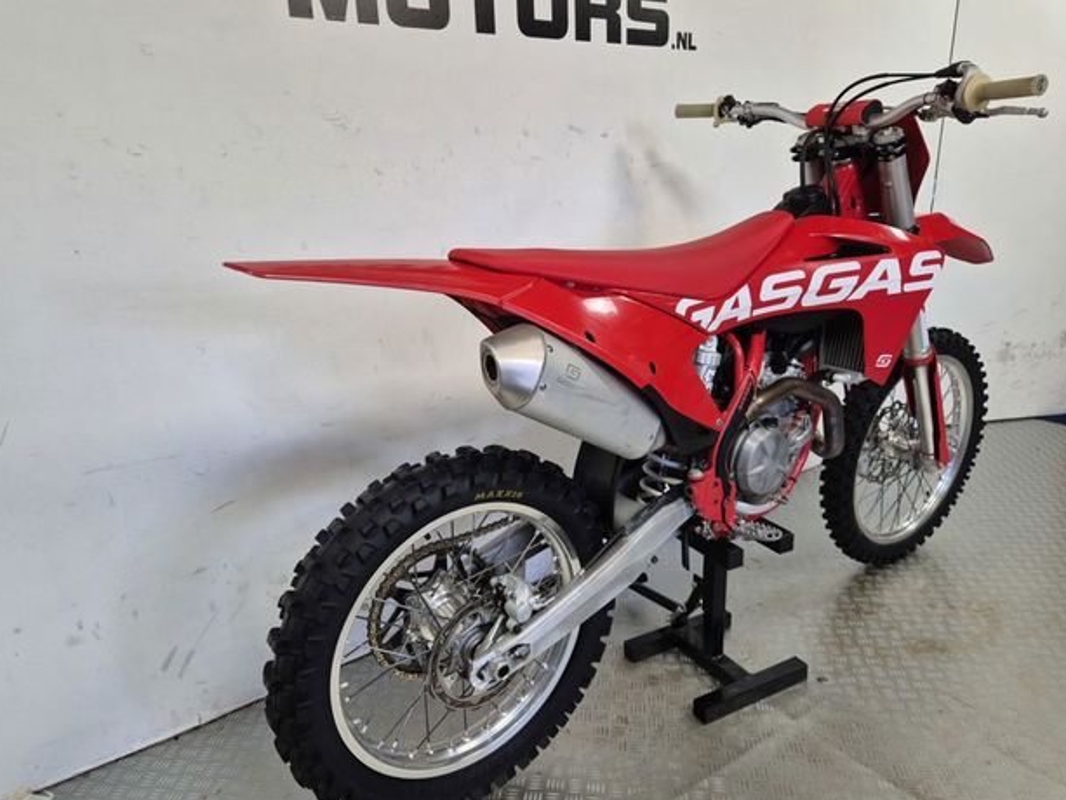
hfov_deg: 71.6
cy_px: 403
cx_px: 516
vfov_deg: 56.8
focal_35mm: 24
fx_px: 739
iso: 200
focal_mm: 5.4
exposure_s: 1/100
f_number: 1.8
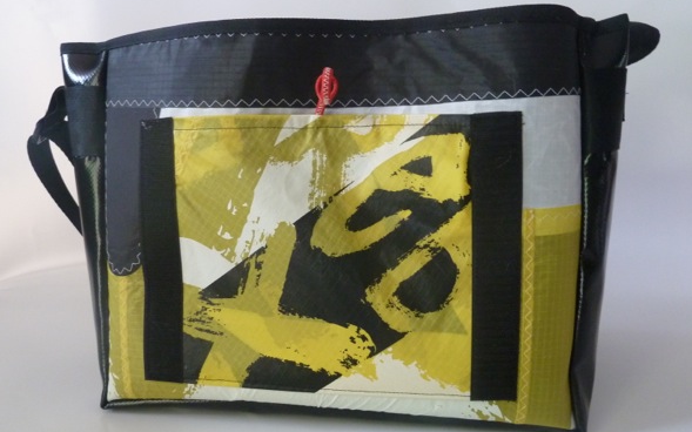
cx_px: 343
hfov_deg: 68.4
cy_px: 237
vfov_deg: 46.0
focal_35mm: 27
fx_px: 509
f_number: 3.3
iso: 400
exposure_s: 1/13
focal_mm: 4.1
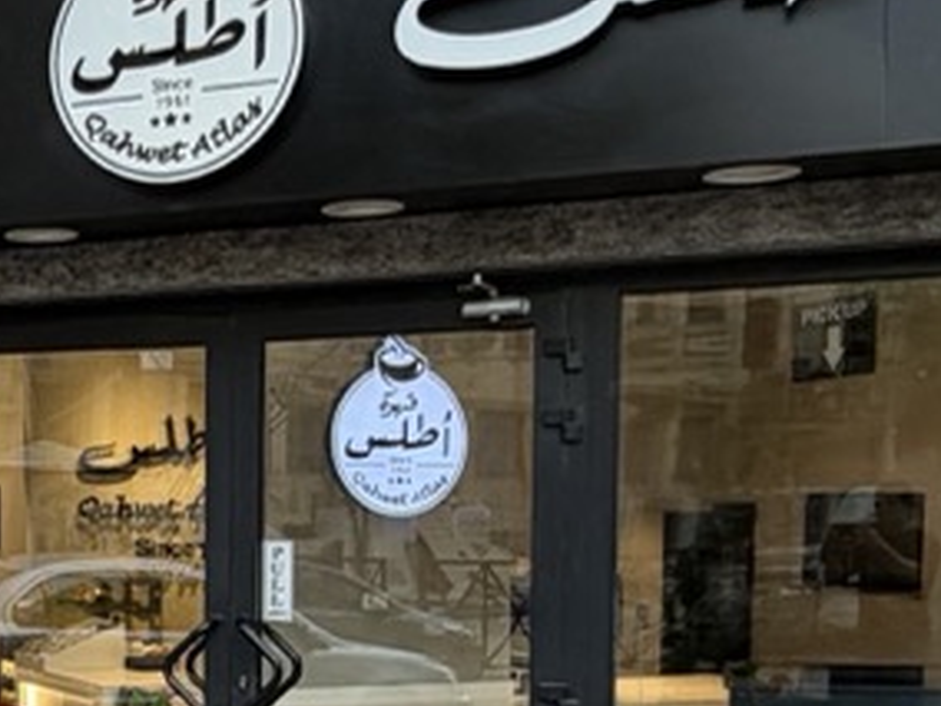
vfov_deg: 22.8
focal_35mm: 63
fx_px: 1713
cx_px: -27
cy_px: 600
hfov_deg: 28.6
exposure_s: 1/100
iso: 50
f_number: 2.2
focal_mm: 2.22
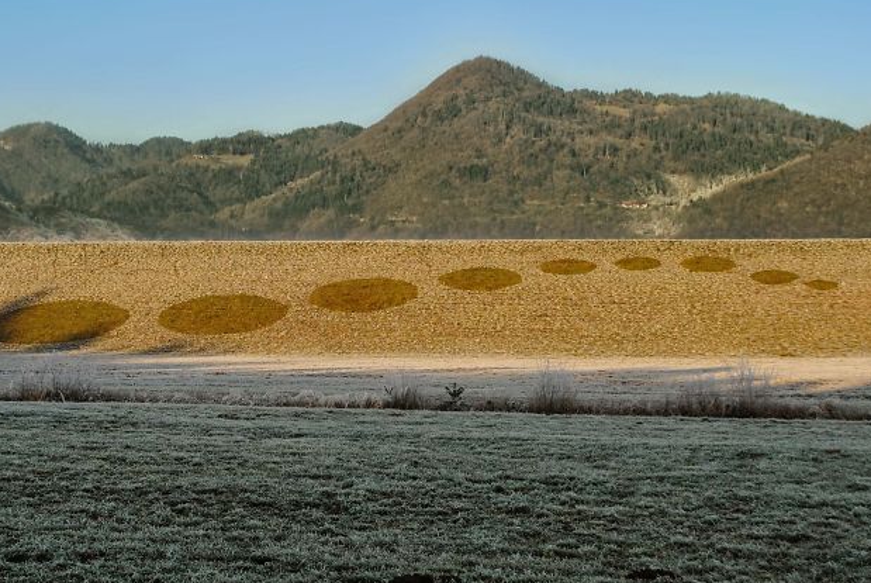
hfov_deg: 31.2
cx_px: 293
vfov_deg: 21.3
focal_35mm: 64
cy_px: 260
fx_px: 1550
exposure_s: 1/200
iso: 100
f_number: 7.1
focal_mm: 30
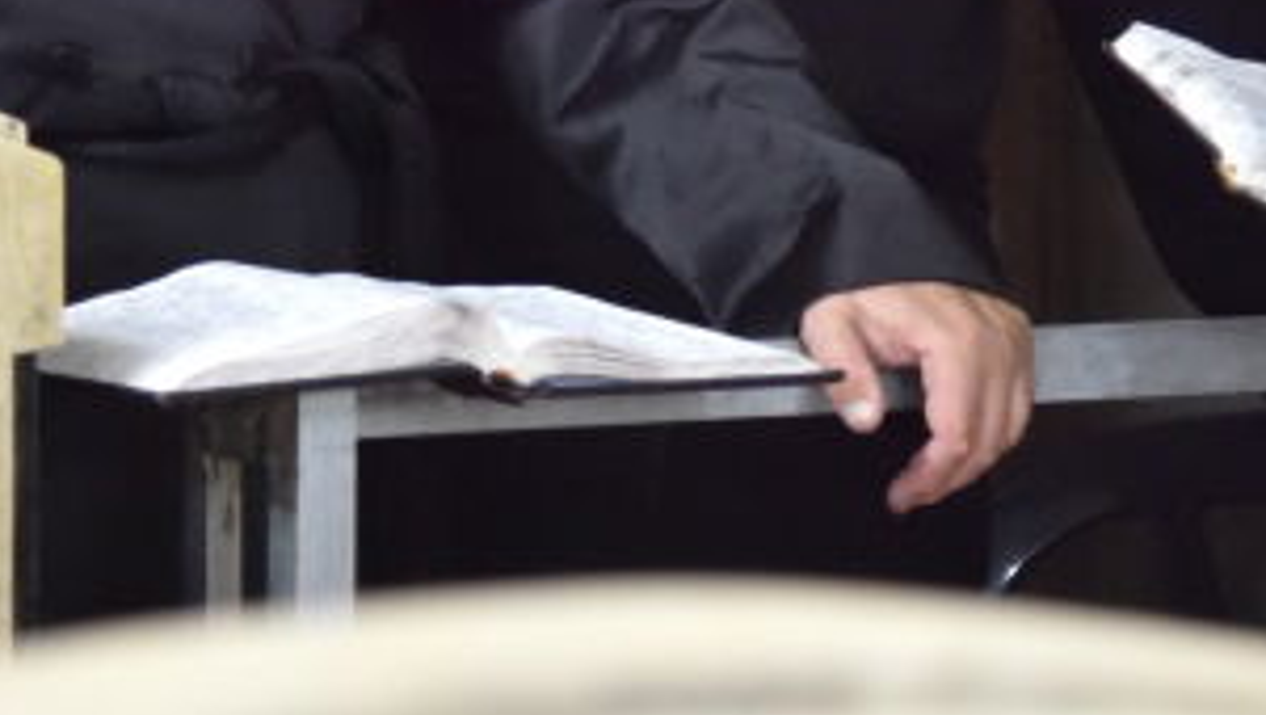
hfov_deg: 8.1
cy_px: -574
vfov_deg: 4.5
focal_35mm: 267
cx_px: 294
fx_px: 8972
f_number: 4
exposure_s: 1/80
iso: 2500
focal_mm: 75
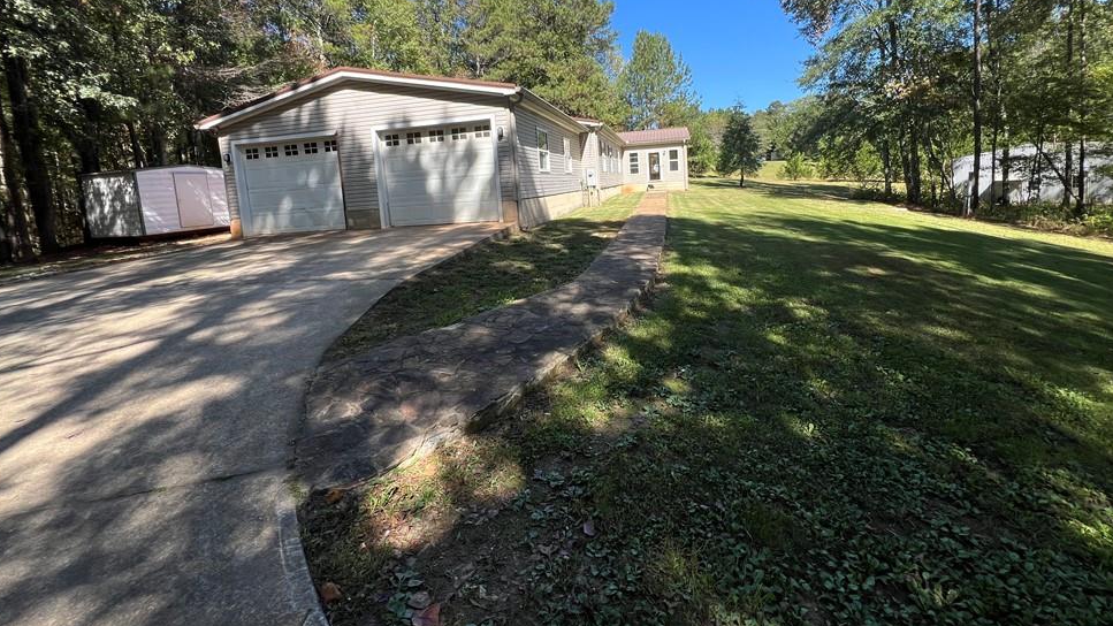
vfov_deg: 69.1
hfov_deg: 103.0
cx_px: 572
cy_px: 226
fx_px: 443
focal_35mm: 15
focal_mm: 1.57
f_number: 1.8
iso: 32
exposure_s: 1/637
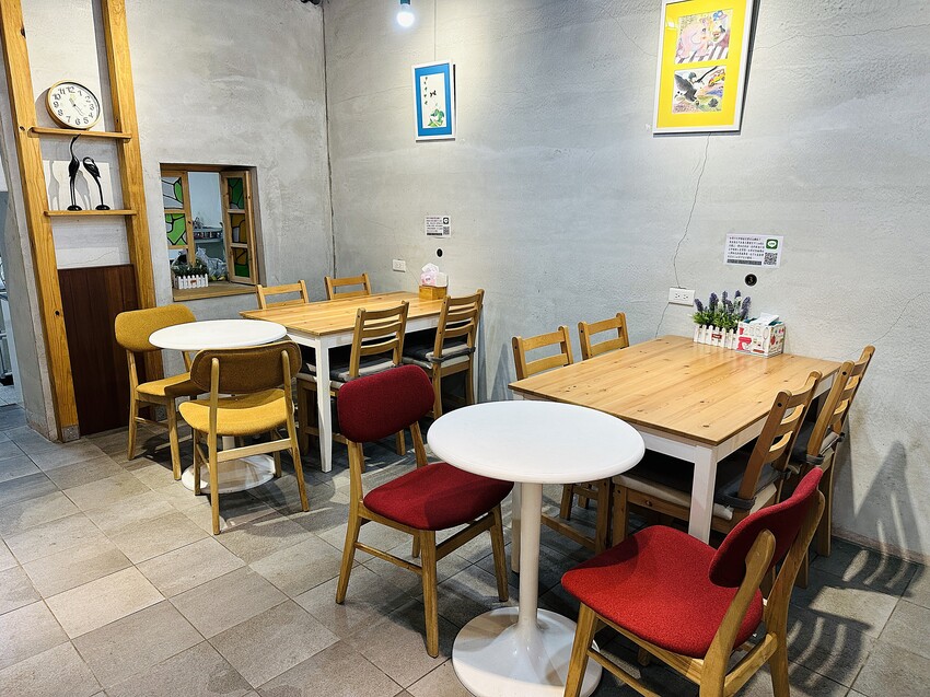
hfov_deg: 71.6
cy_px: 348
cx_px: 465
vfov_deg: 56.8
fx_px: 645
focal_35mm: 24
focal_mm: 6.86
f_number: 1.78
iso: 200
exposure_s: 1/120
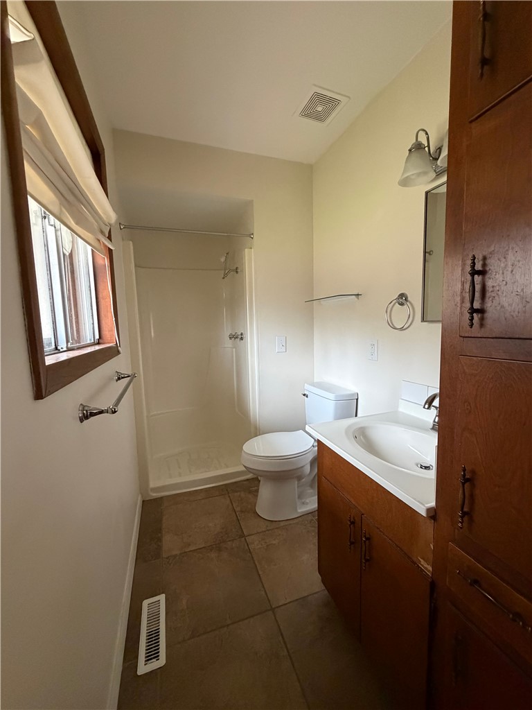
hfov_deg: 85.7
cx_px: 266
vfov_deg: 102.1
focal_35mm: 14
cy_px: 355
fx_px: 287
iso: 640
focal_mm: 2.22
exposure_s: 1/60
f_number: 2.2
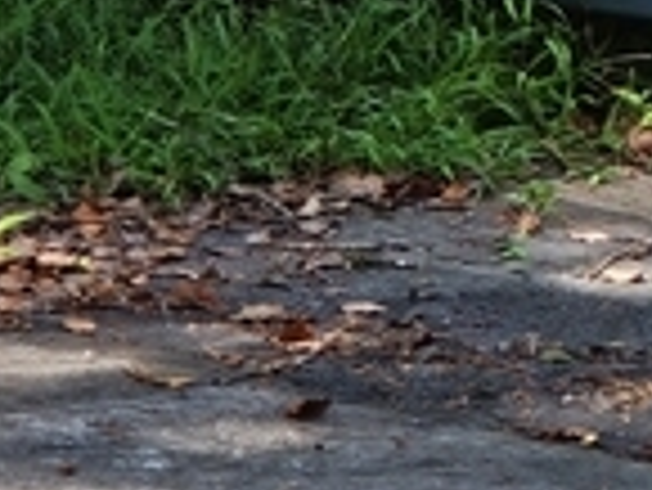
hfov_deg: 5.9
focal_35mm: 330
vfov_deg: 4.5
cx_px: 1295
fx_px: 6221
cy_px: -472
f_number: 2
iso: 50
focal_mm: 9
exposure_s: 1/133
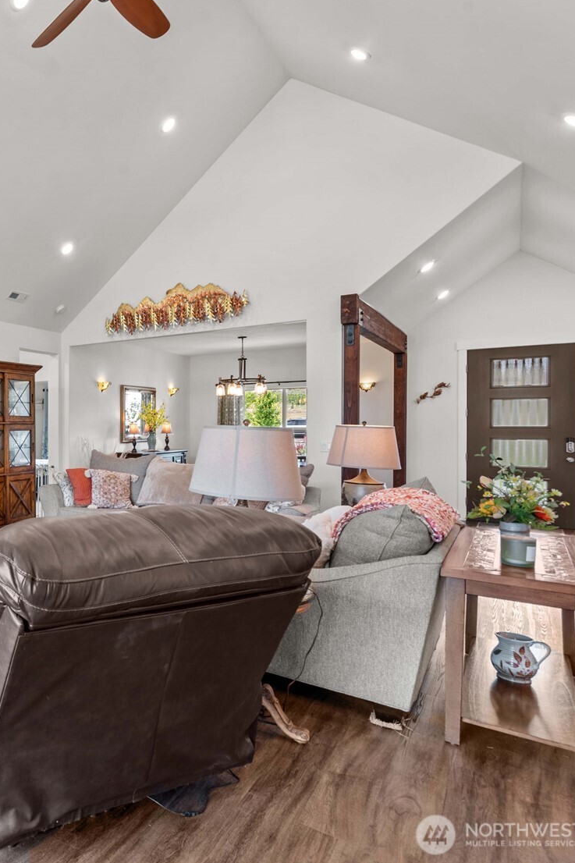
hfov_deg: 43.1
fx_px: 551
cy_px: 423
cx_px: -55
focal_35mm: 23
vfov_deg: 76.1
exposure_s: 1/2
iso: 200
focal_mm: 15
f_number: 8
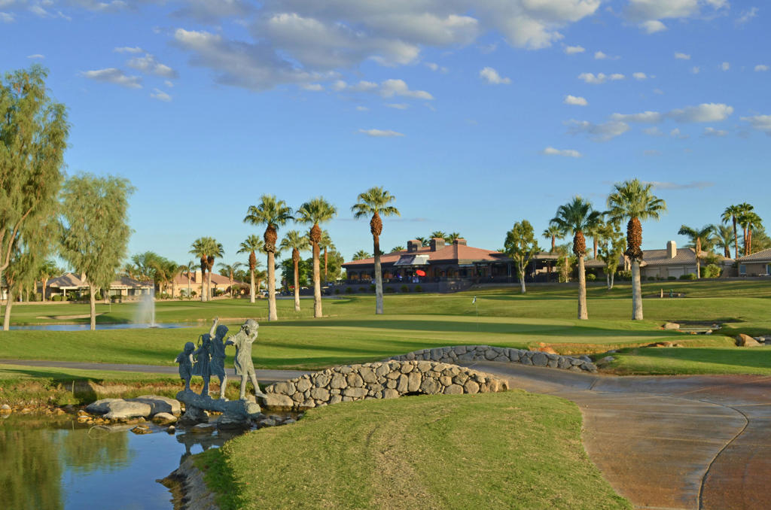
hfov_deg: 46.5
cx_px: 386
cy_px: 255
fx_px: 898
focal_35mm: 42
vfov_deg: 31.7
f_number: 8
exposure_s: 1/250
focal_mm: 28
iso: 180
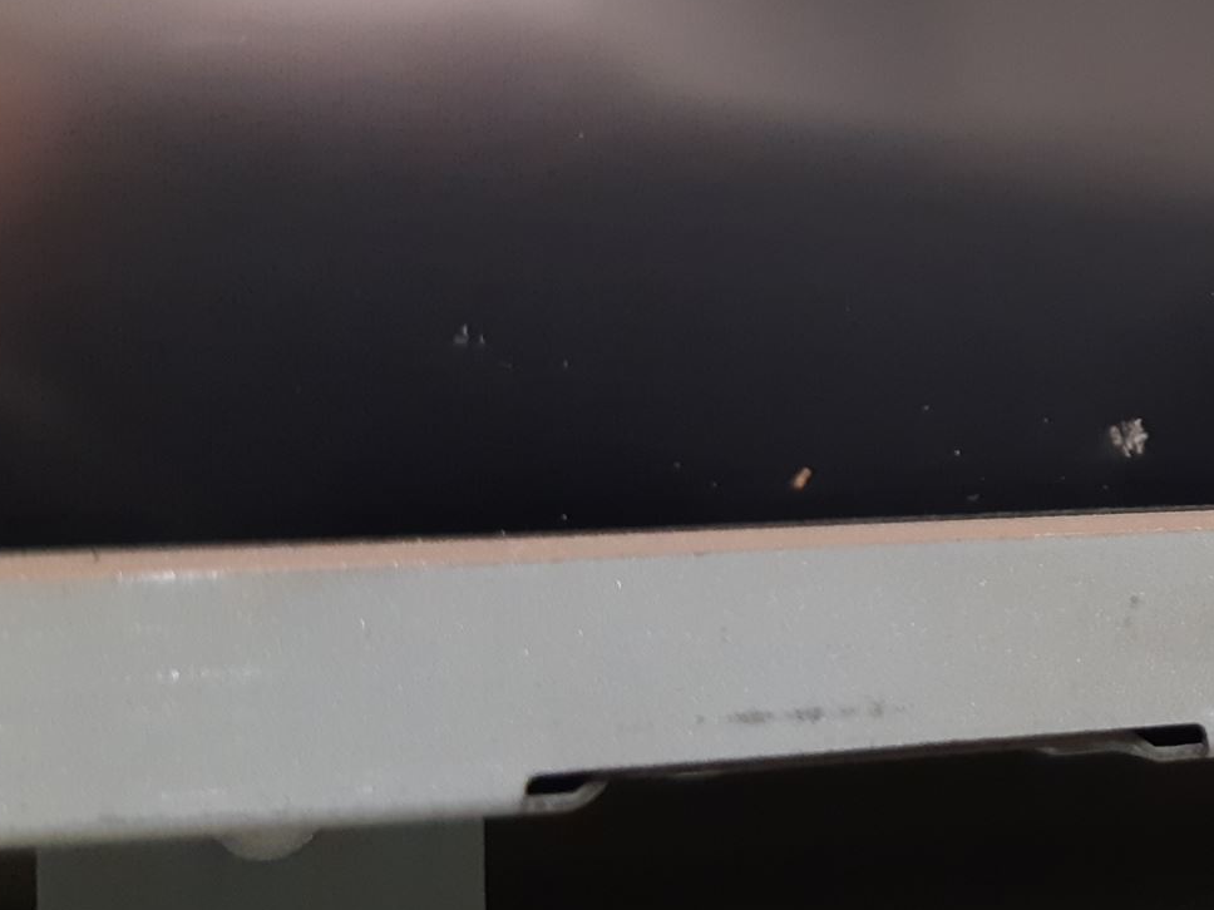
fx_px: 1929
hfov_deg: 32.4
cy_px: 343
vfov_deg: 26.5
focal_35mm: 55
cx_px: 1185
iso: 200
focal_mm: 3.93
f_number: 1.7
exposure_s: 1/50
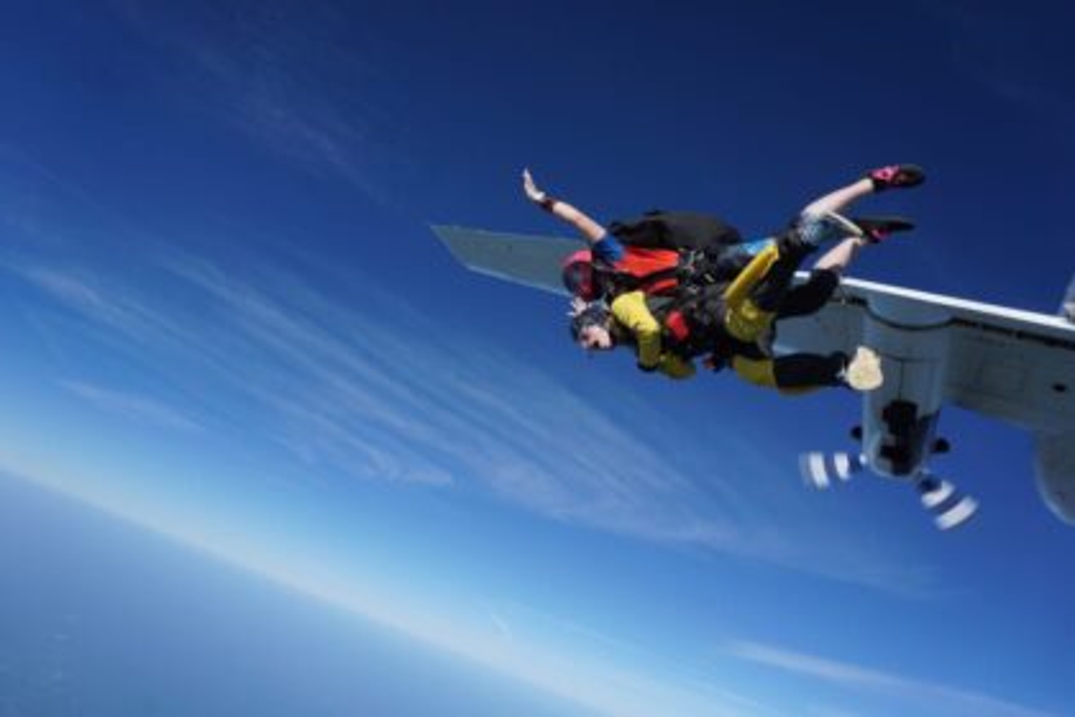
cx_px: 538
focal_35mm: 24
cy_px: 358
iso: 100
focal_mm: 16
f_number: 8
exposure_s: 1/500
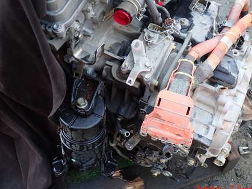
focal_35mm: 40
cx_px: 156
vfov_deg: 35.8
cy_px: 72
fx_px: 291
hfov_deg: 46.4
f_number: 2.3
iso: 200
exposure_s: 1/50
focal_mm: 5.4
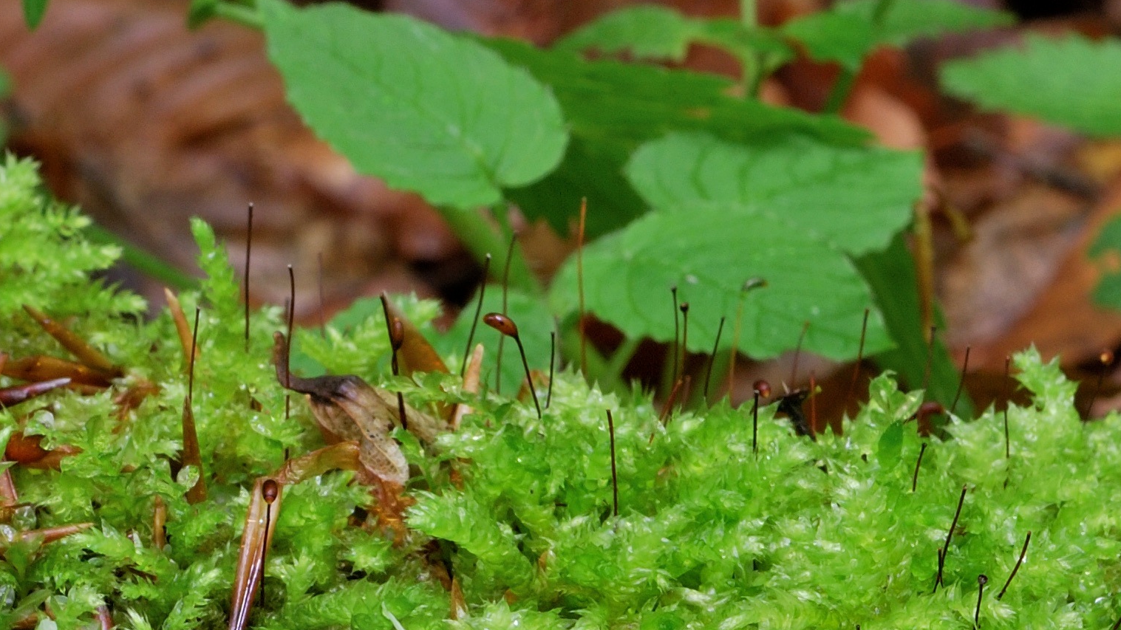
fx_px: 7163
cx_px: 978
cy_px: 726
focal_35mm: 241
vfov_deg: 5.0
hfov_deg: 8.9
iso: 100
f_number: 18
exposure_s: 3
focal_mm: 60
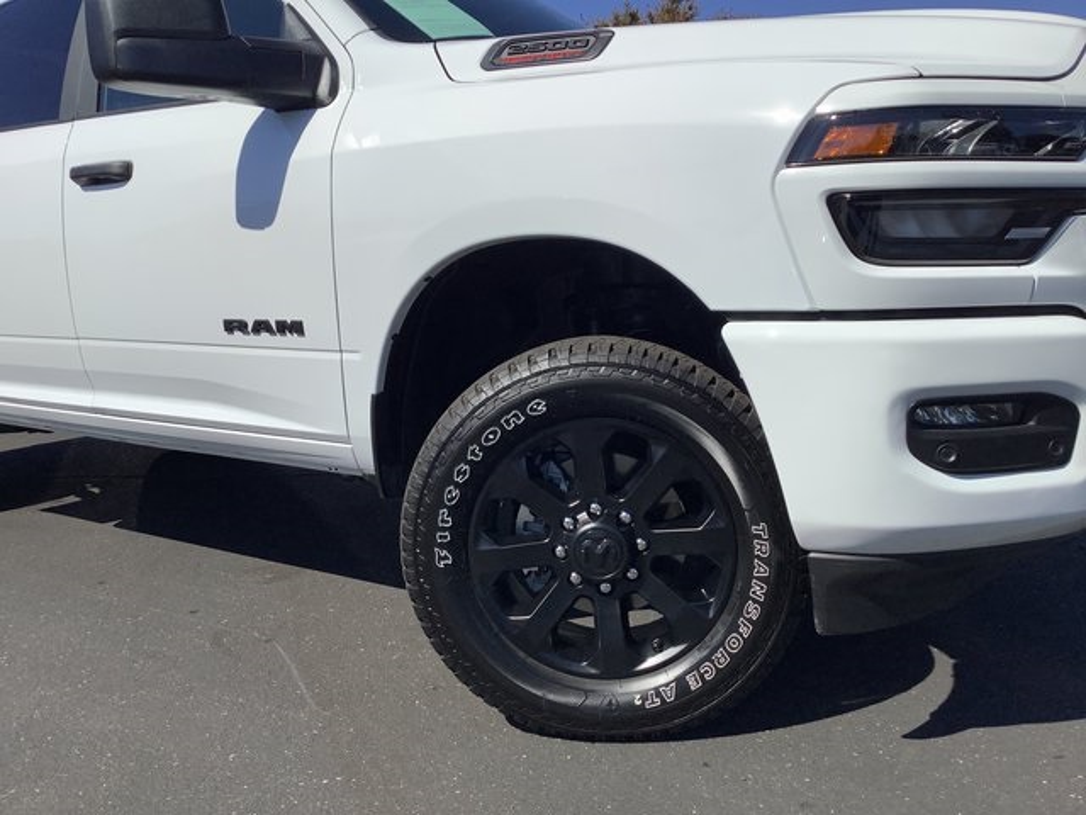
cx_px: 543
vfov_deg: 45.4
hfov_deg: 58.4
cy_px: 408
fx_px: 973
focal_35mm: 31
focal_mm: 3.3
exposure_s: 1/2915
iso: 25
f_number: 2.4
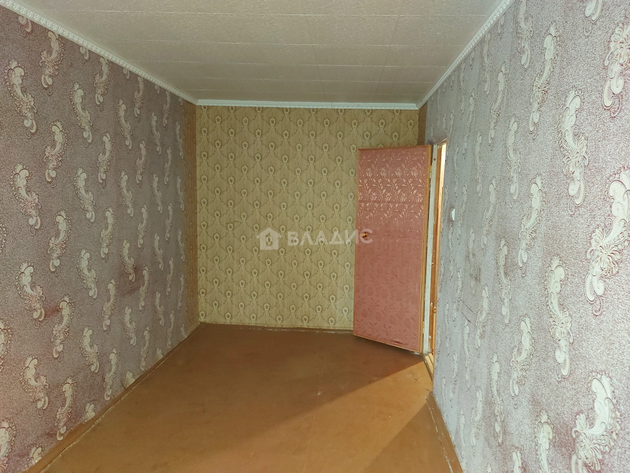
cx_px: 315
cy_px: 236
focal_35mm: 24
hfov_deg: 71.6
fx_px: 437
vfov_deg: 56.8
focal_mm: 5.23
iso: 640
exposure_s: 1/20
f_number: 1.8
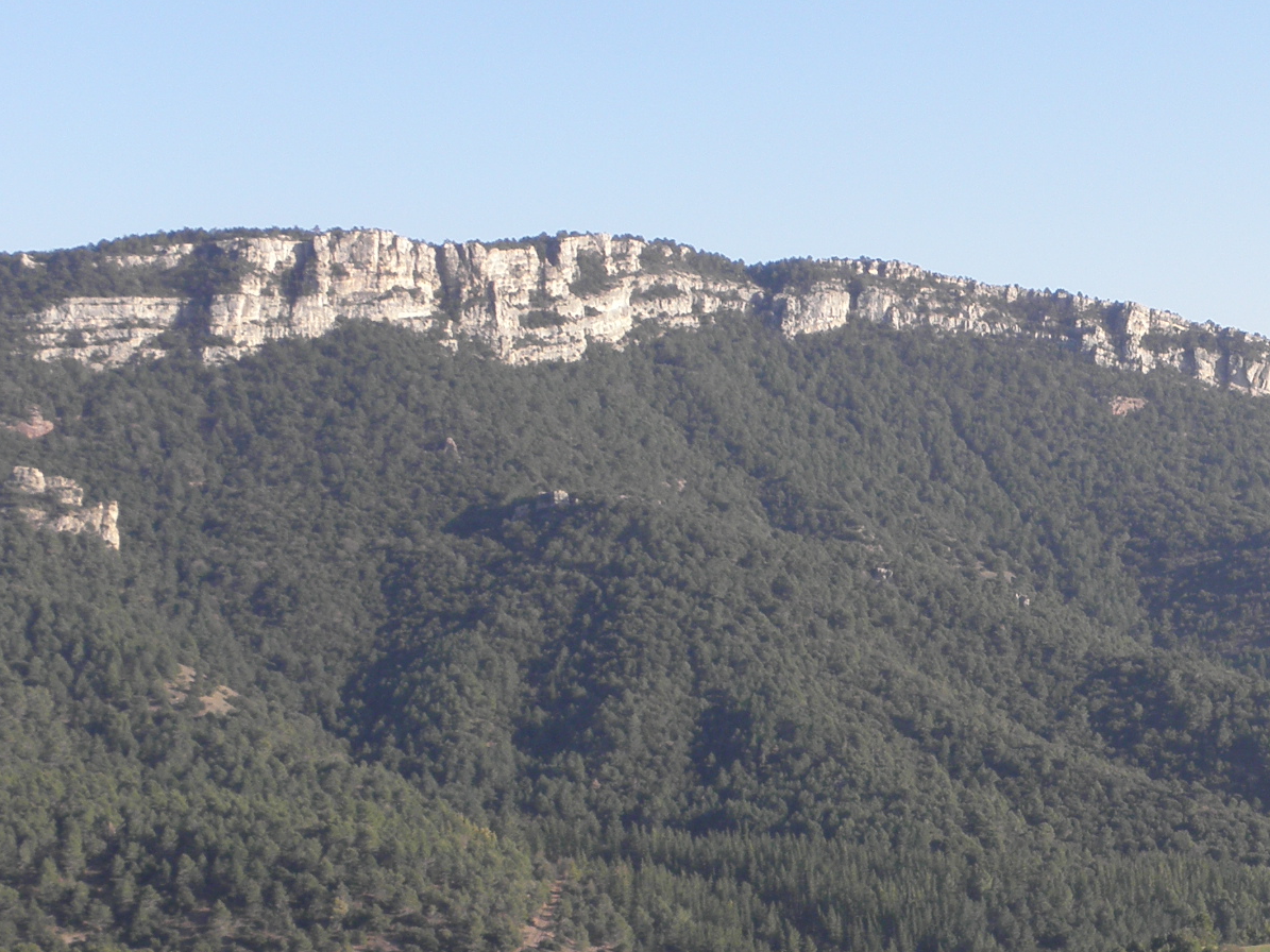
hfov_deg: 18.2
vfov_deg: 14.0
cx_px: 1288
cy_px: 738
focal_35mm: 105
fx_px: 3852
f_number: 5.6
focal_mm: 8.87
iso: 64
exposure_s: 1/160
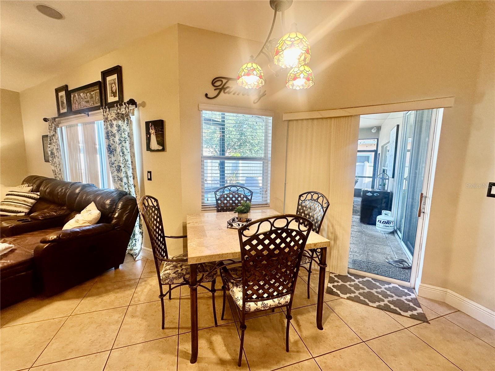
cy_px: 186
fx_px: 200
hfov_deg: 102.1
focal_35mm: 14
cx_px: 248
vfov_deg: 85.7
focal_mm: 2.22
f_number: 2.2
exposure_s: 1/120
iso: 160
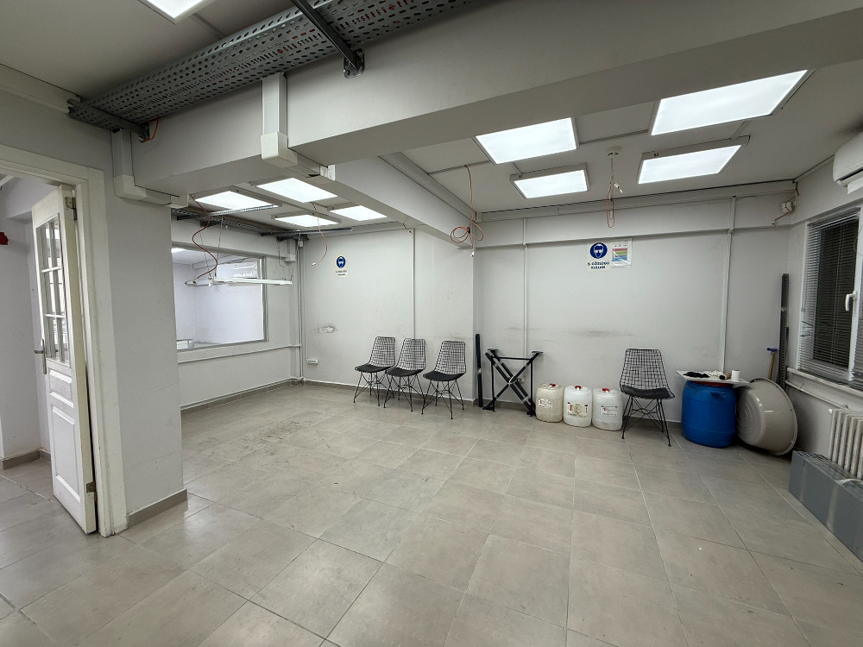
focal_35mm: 14
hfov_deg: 102.1
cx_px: 432
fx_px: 349
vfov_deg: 85.7
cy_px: 324
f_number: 2.2
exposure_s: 1/158
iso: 64
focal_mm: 2.22
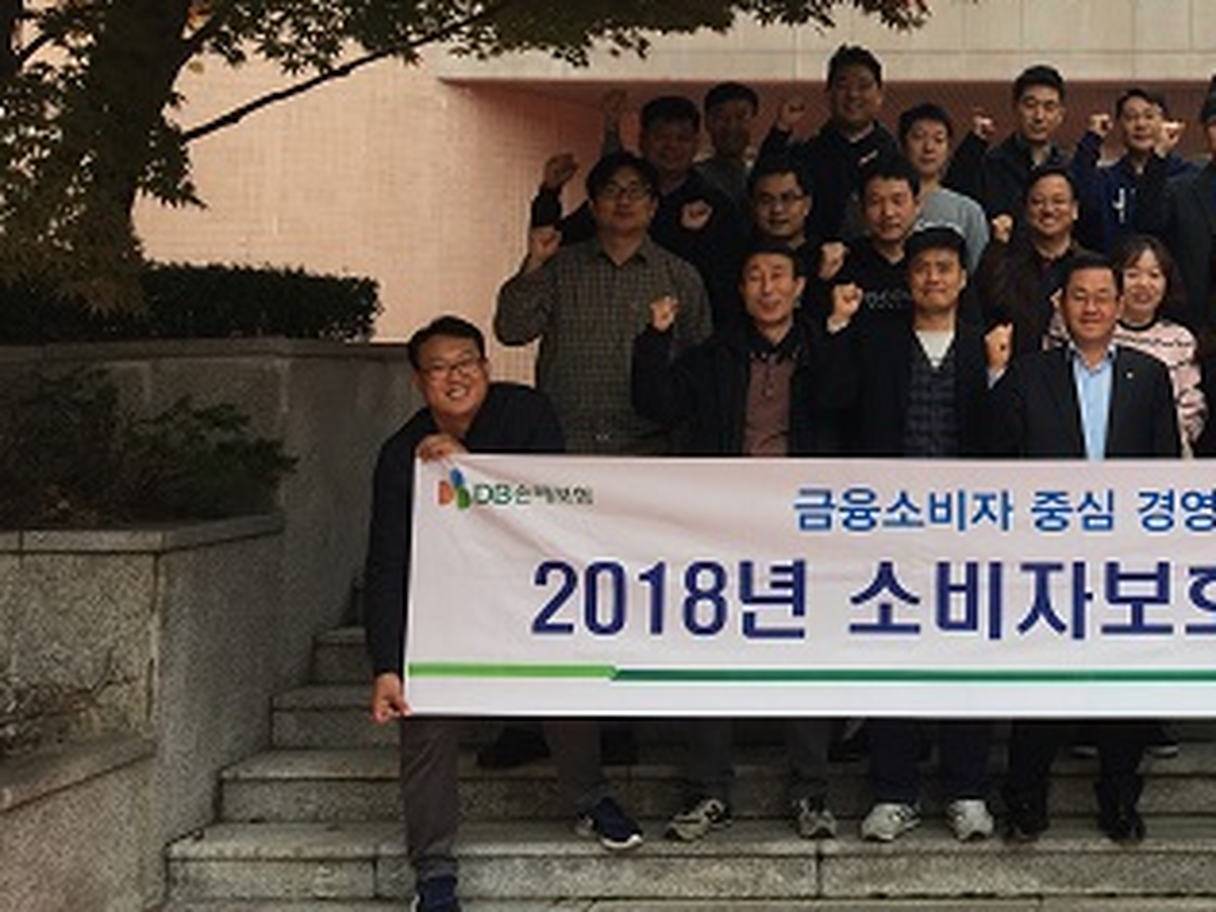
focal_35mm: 55
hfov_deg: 32.8
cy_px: 165
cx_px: 1135
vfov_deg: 26.0
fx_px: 1932
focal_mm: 4.15
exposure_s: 1/120
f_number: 2.2
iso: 25
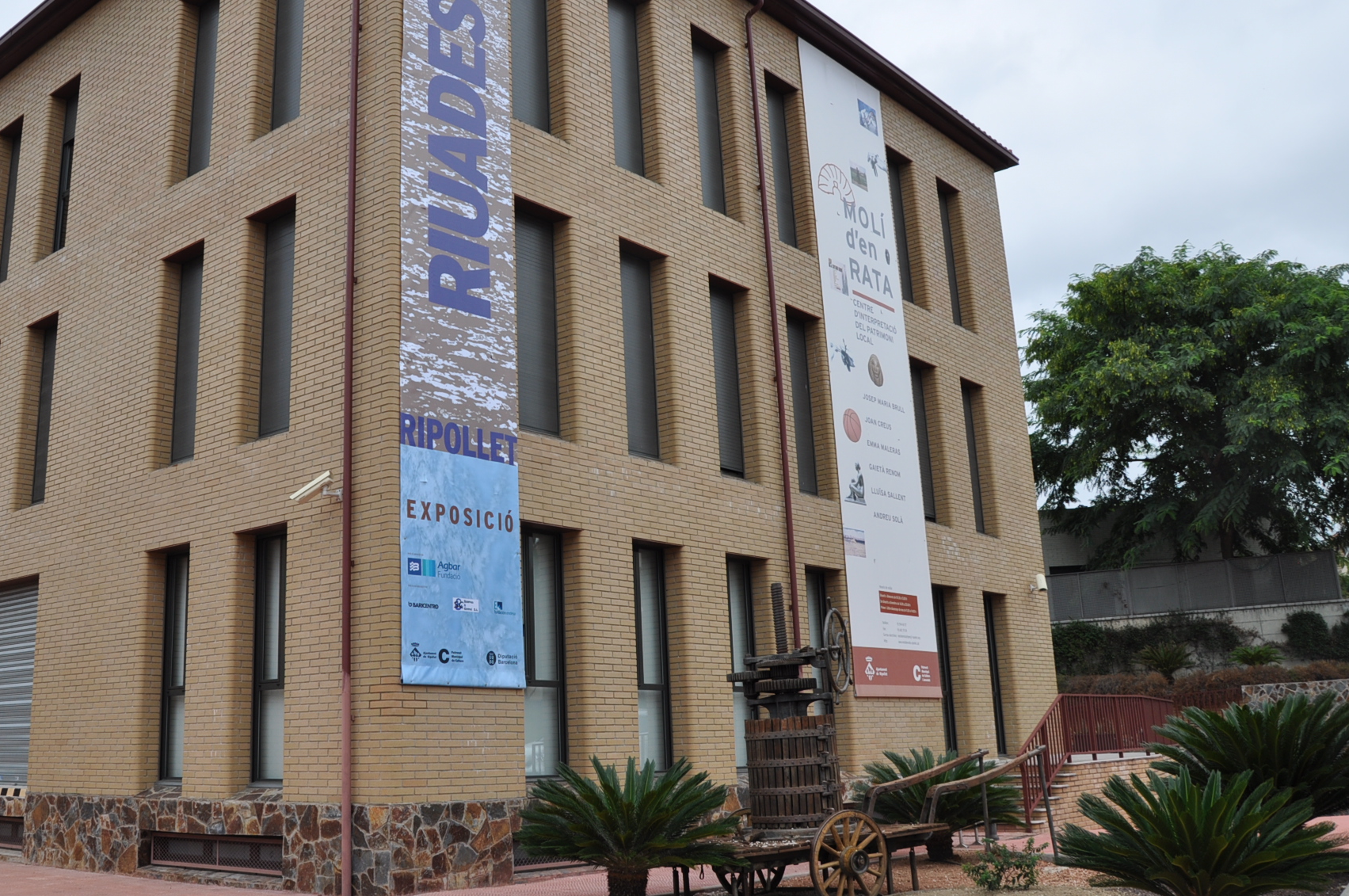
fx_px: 1272
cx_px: 515
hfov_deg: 55.3
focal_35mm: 34
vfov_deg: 38.7
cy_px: 380
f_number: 8
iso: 200
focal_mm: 18
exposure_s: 1/250
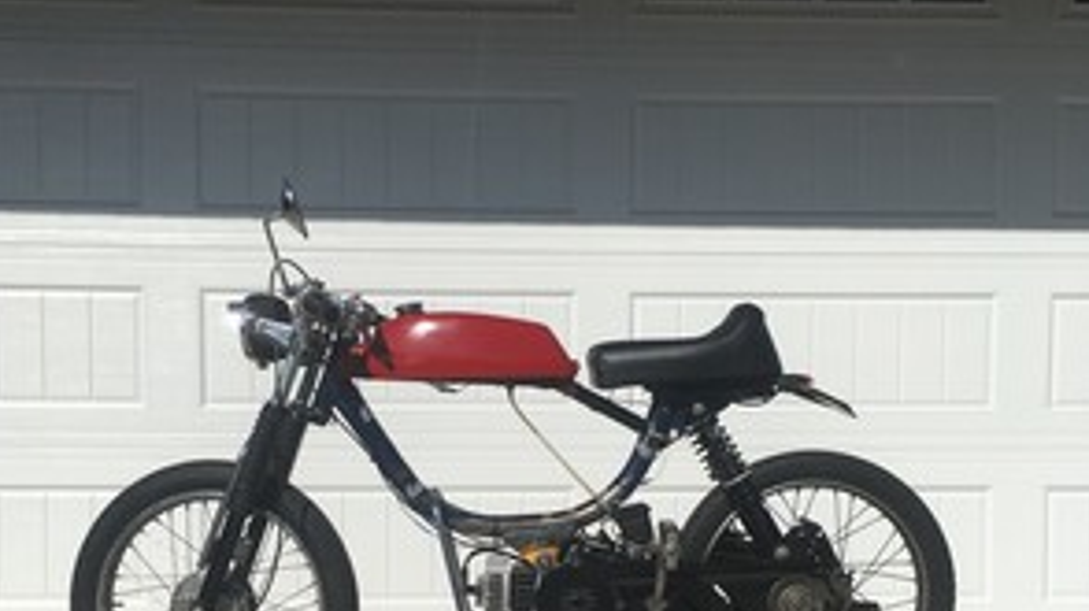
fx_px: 1241
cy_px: 493
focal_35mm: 43
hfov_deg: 47.4
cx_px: 541
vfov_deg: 27.1
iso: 25
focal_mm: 4.15
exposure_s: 1/4808
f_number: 2.2
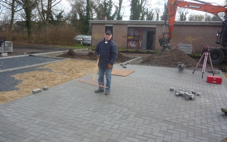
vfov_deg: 39.5
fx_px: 198
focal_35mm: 32
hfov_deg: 59.6
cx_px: 114
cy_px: 73
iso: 100
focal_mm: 5.2
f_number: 4
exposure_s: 1/125
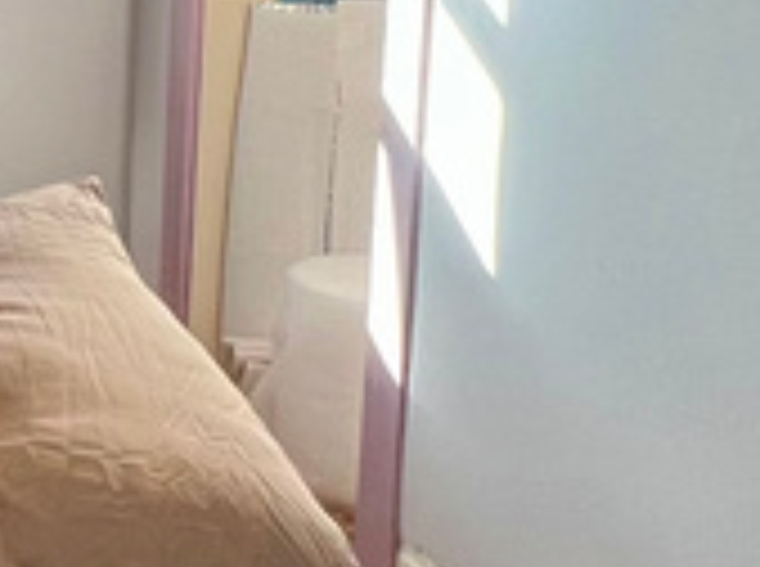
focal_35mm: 79
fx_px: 1731
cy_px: 117
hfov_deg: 20.3
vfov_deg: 18.4
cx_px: -463
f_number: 1.8
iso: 160
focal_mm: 1.57
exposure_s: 1/99
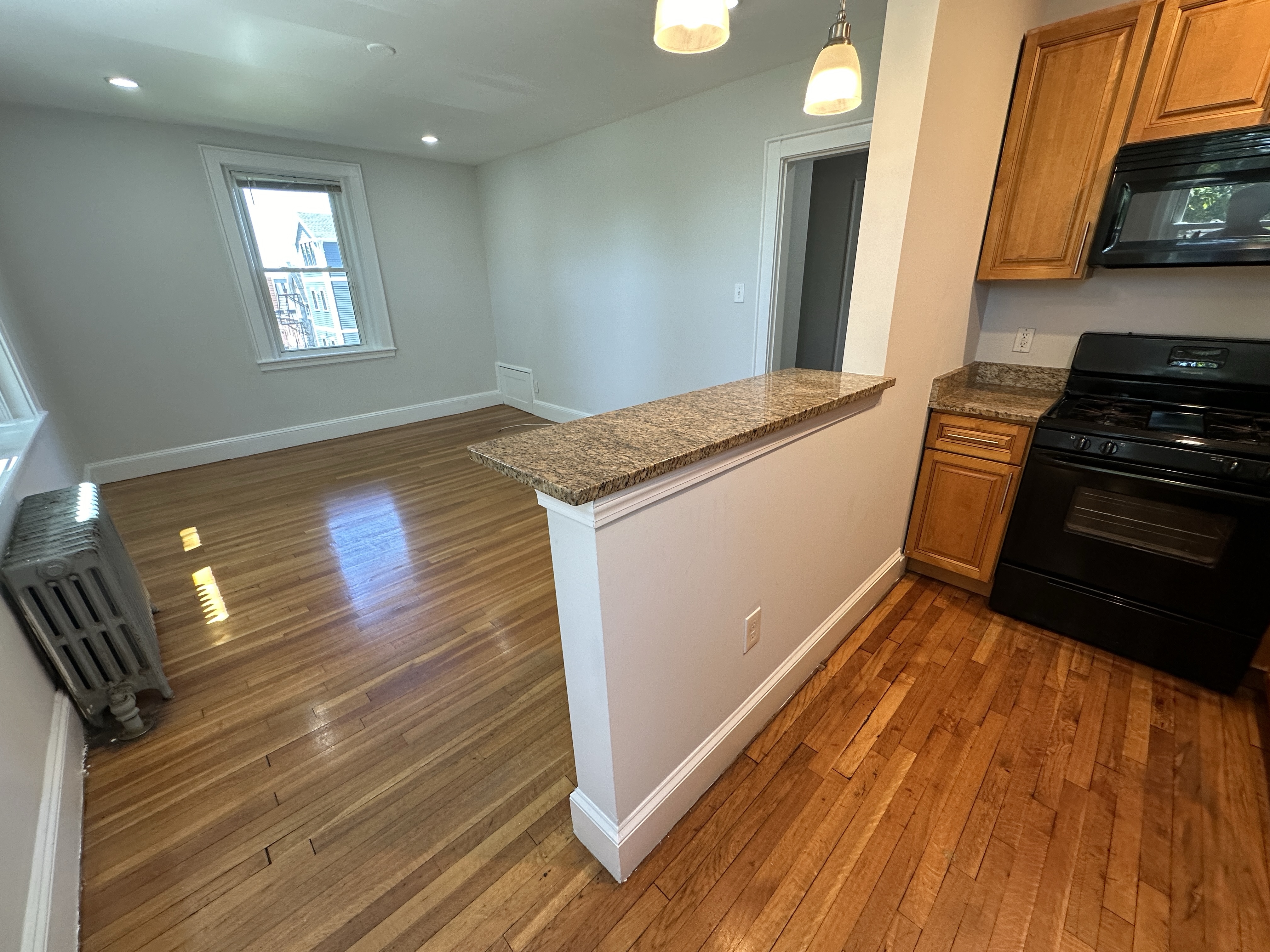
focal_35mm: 14
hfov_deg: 102.1
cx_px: 635
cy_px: 476
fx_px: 514
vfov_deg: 85.7
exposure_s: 1/120
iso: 160
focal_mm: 2.22
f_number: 2.2
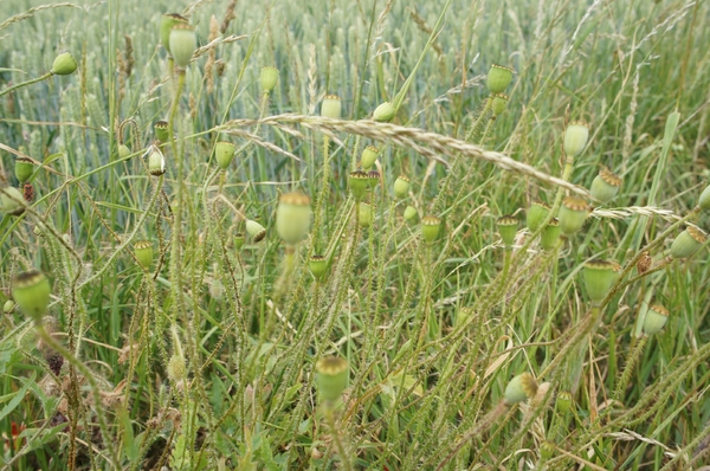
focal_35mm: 30
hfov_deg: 62.0
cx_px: 355
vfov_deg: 43.5
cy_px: 236
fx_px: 591
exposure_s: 1/200
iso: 200
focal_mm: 20
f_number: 8
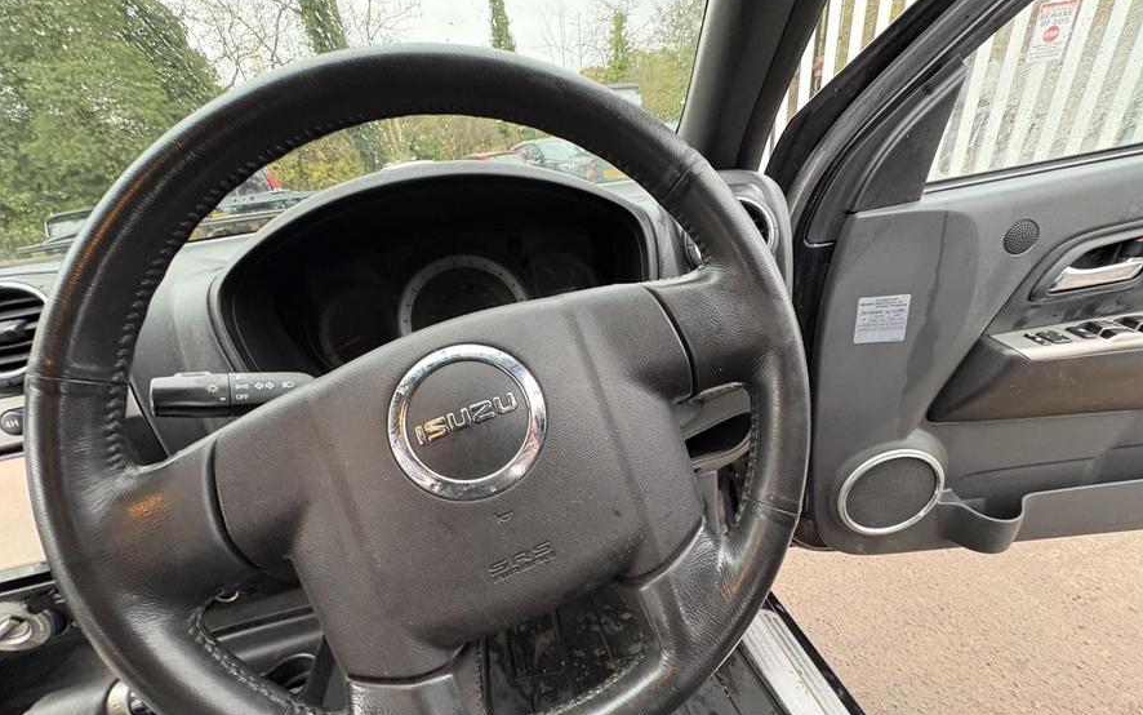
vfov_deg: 74.6
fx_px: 467
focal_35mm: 15
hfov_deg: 101.5
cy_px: 398
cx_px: 577
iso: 500
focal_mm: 2.22
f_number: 2.2
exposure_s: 1/60
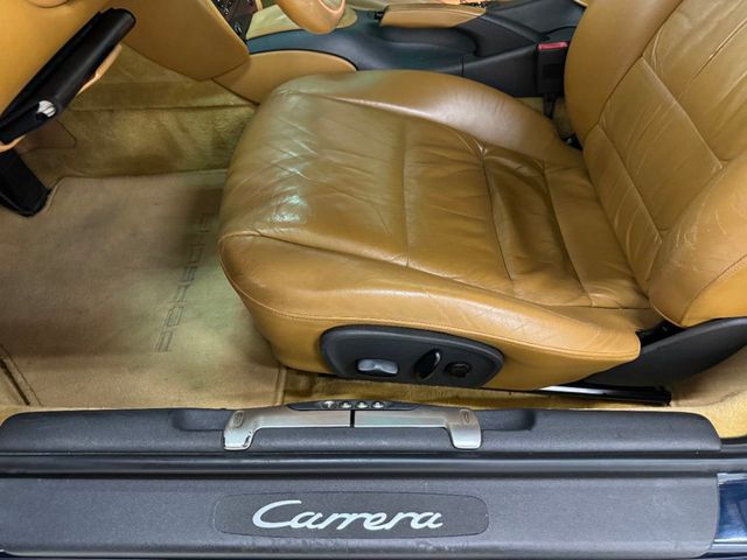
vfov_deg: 56.8
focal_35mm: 24
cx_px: 374
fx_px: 518
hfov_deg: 71.6
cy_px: 280
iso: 800
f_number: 1.78
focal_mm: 6.86
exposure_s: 1/30
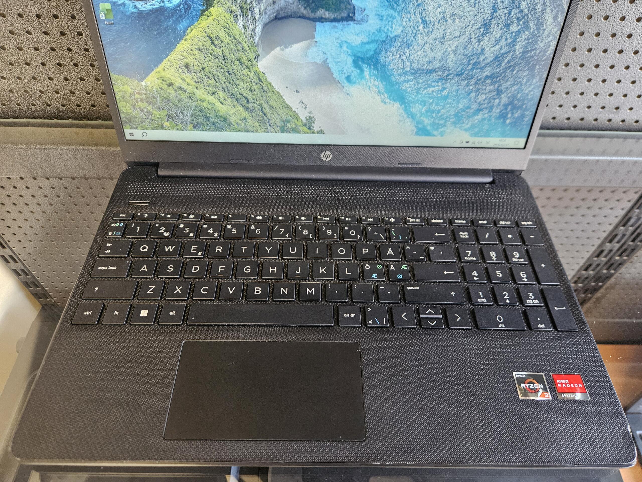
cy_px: 241
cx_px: 321
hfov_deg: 73.9
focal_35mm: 23
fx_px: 427
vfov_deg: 58.9
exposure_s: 1/100
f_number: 1.8
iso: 800
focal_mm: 5.4
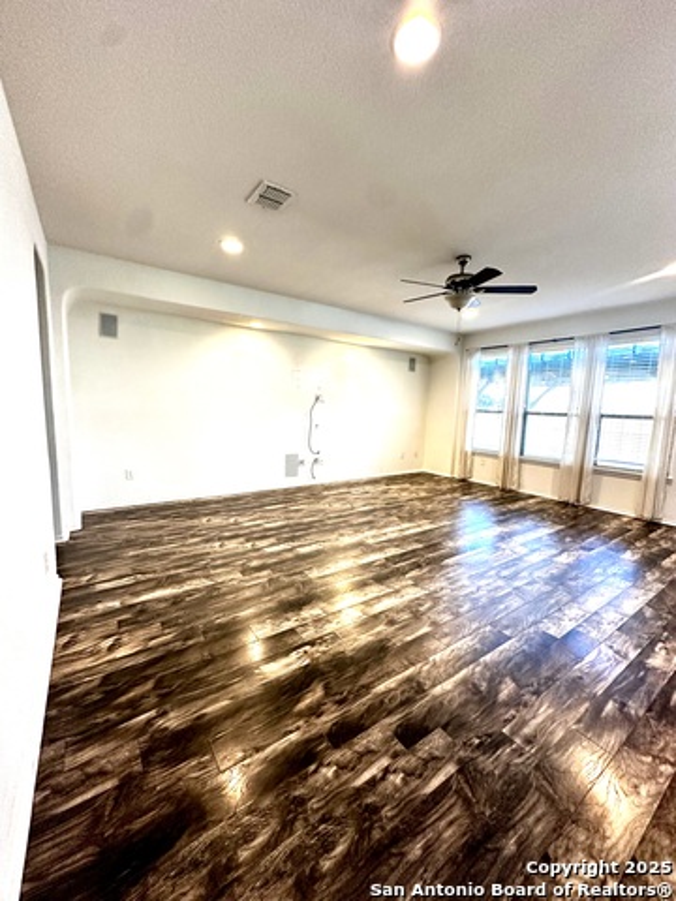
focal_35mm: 14
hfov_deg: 85.7
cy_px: 450
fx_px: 365
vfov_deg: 102.1
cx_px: 338
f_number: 2.2
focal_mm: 2.22
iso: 250
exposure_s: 1/120
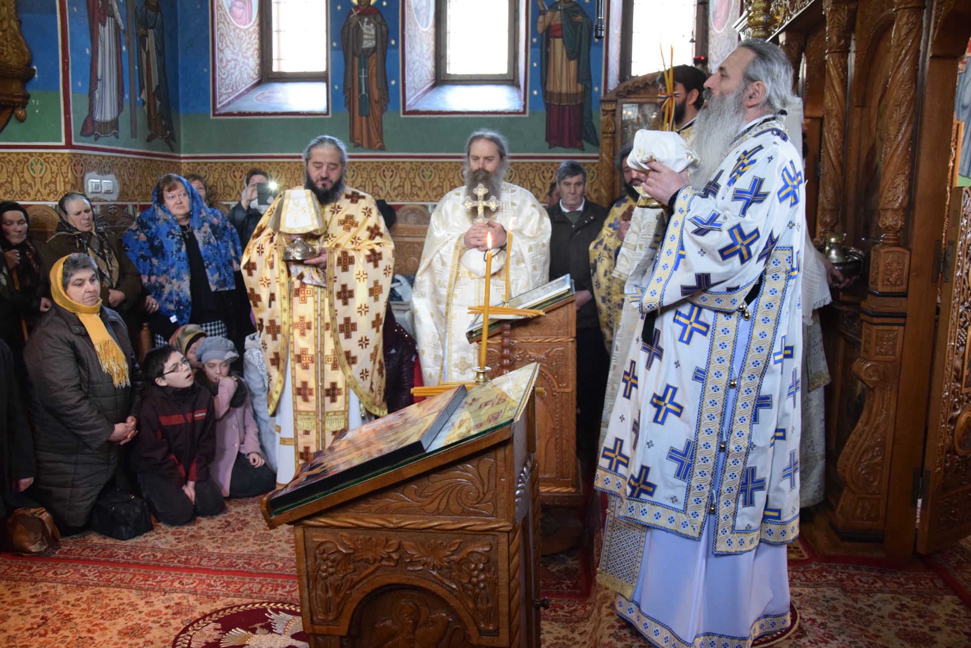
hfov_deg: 59.5
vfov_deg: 41.7
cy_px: 324
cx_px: 486
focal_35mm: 32
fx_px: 850
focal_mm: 21
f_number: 3.8
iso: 2500
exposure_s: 1/100
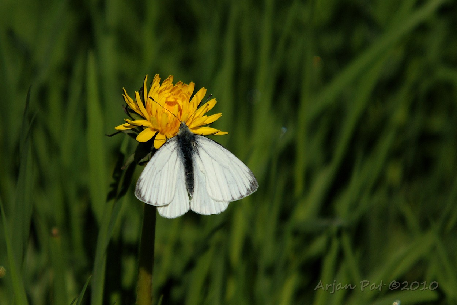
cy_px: 152
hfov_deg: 4.6
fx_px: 5713
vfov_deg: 3.1
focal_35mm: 450
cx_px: 228
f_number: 5
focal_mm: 300
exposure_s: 1/4000
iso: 125
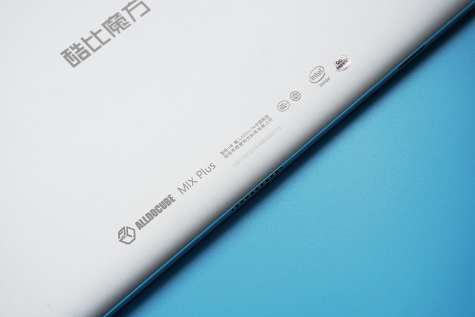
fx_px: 930
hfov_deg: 28.7
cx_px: 238
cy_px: 158
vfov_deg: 19.3
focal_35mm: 70
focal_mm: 47
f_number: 8
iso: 100
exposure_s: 1/250
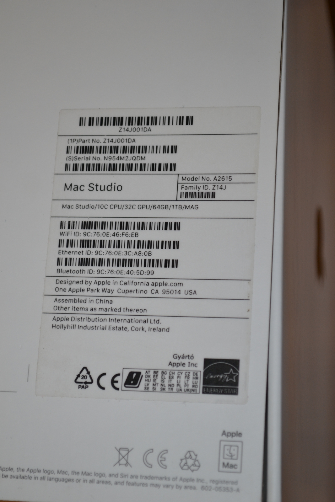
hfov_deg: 16.6
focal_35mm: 82
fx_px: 1151
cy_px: 251
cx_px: 168
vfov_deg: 24.6
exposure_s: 1/60
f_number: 5.6
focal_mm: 55
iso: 280
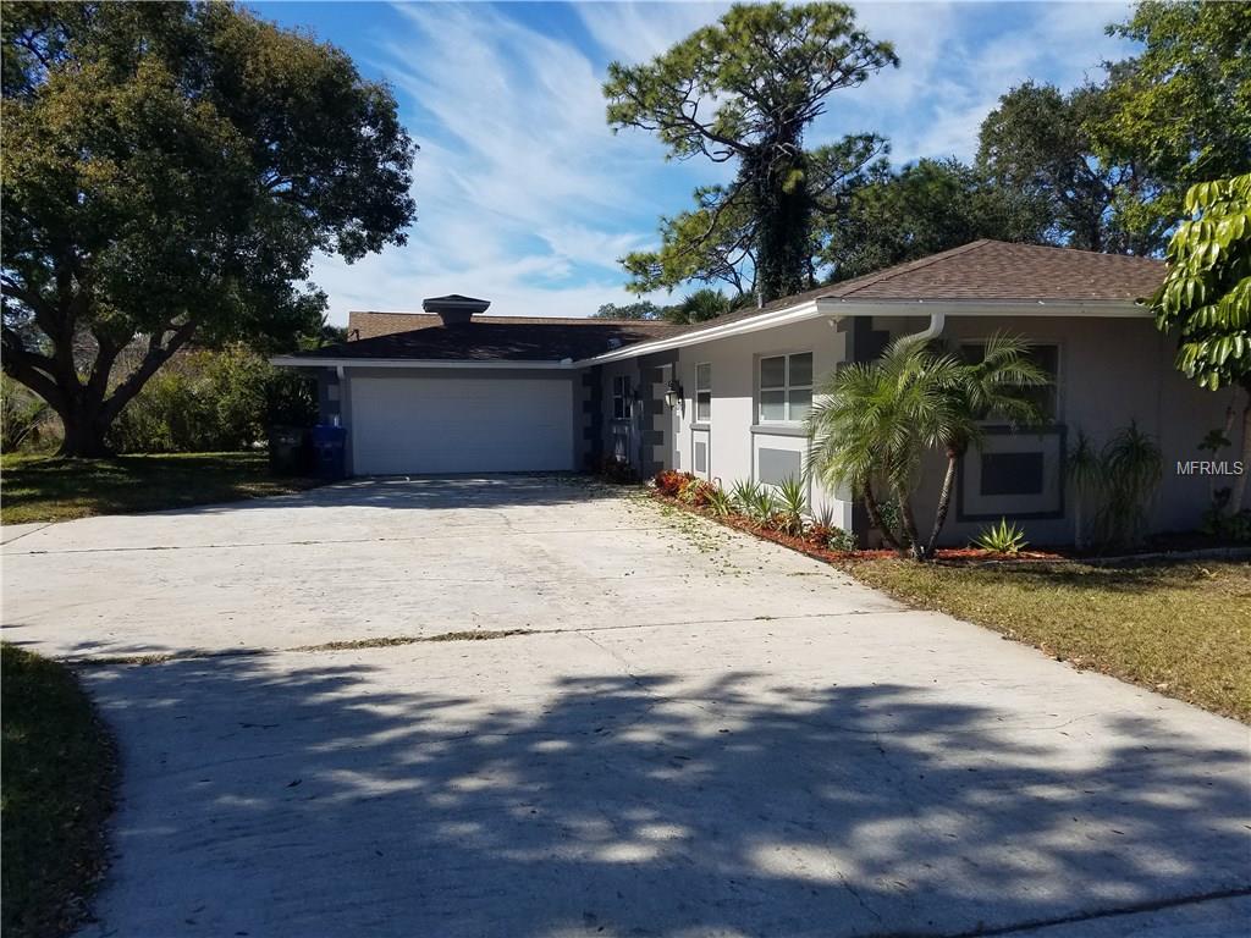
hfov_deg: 67.3
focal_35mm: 26
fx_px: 940
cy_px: 469
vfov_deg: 53.1
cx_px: 626
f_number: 1.7
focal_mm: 4.2
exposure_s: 1/3424
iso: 50
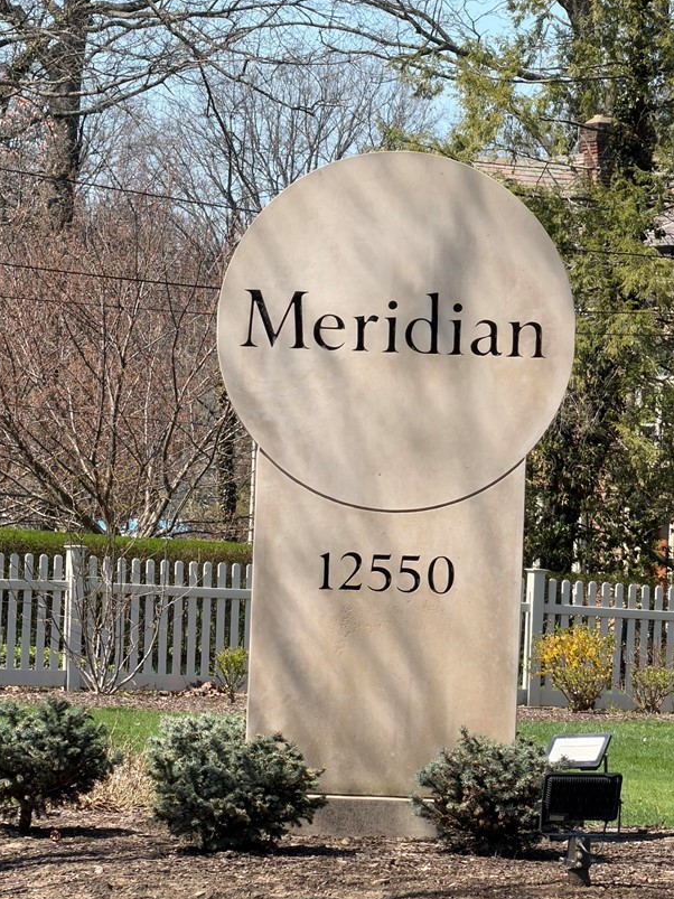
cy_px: 422
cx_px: 425
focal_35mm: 255
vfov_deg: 7.8
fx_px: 6622
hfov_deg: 5.8
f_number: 2.8
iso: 32
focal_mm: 16.89
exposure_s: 1/639
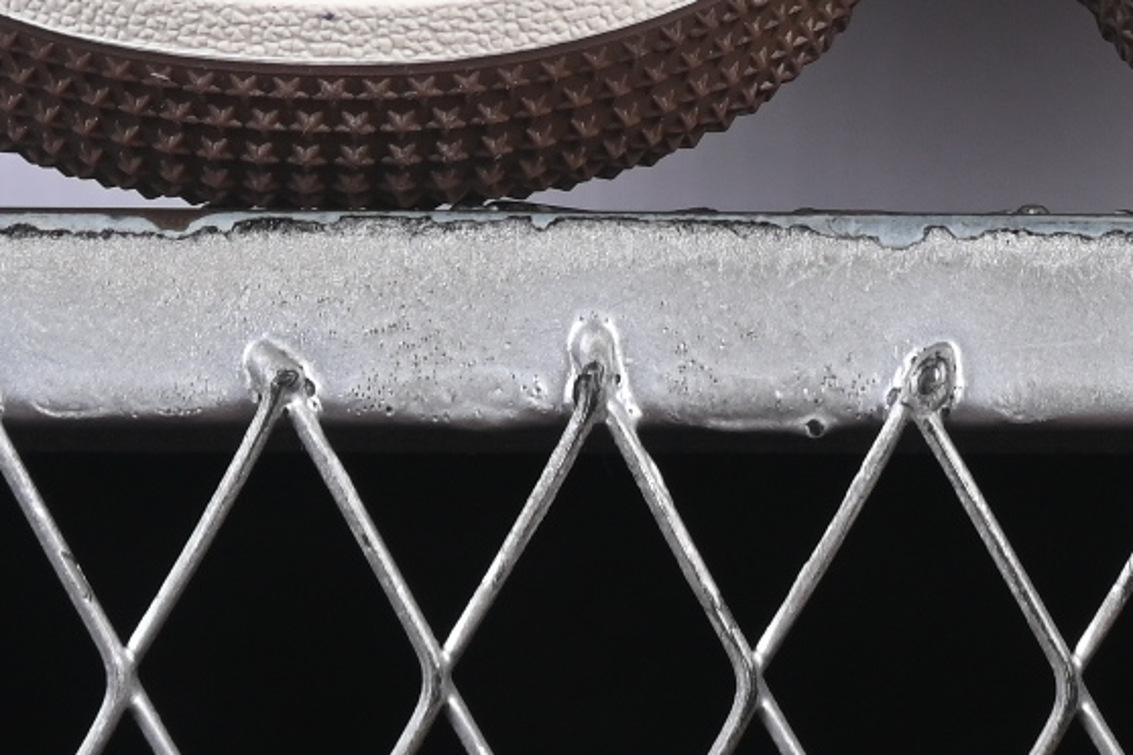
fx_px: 11798
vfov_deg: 3.6
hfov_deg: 5.5
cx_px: 919
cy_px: -969
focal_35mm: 375
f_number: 7.1
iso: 160
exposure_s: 1/80
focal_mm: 50
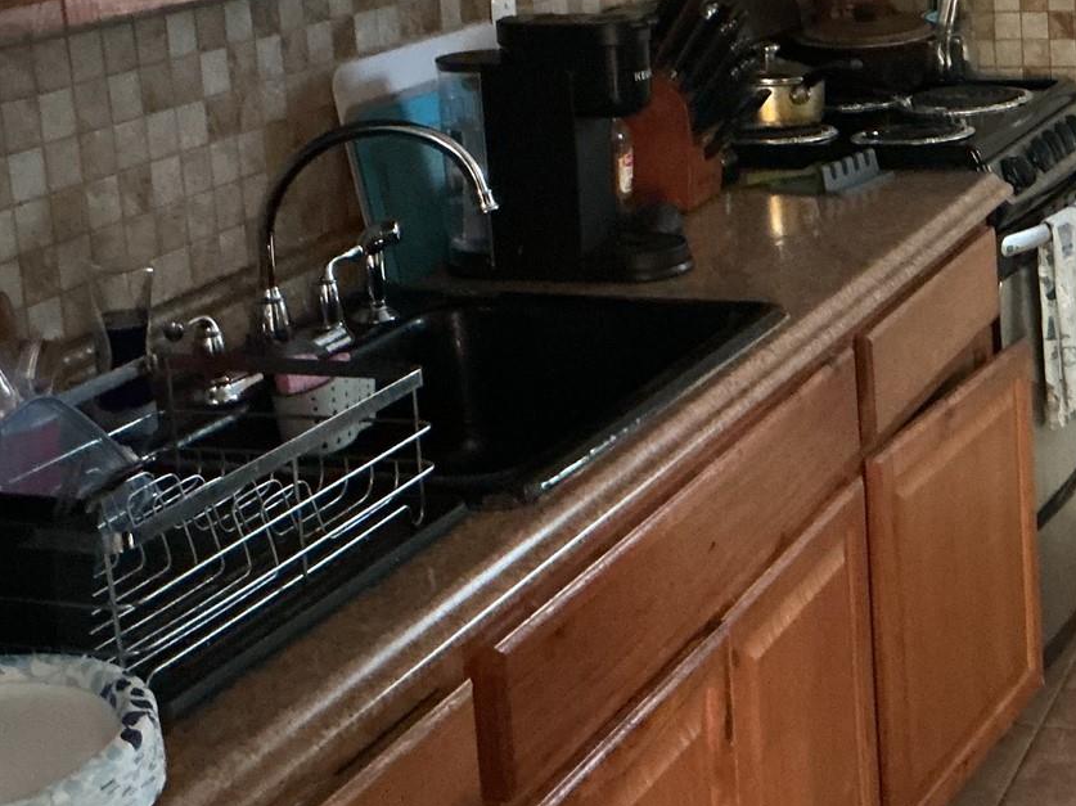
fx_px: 2206
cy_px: 112
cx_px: 945
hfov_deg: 26.6
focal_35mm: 71
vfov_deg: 20.4
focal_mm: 3
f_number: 1.8
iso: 400
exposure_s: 1/30
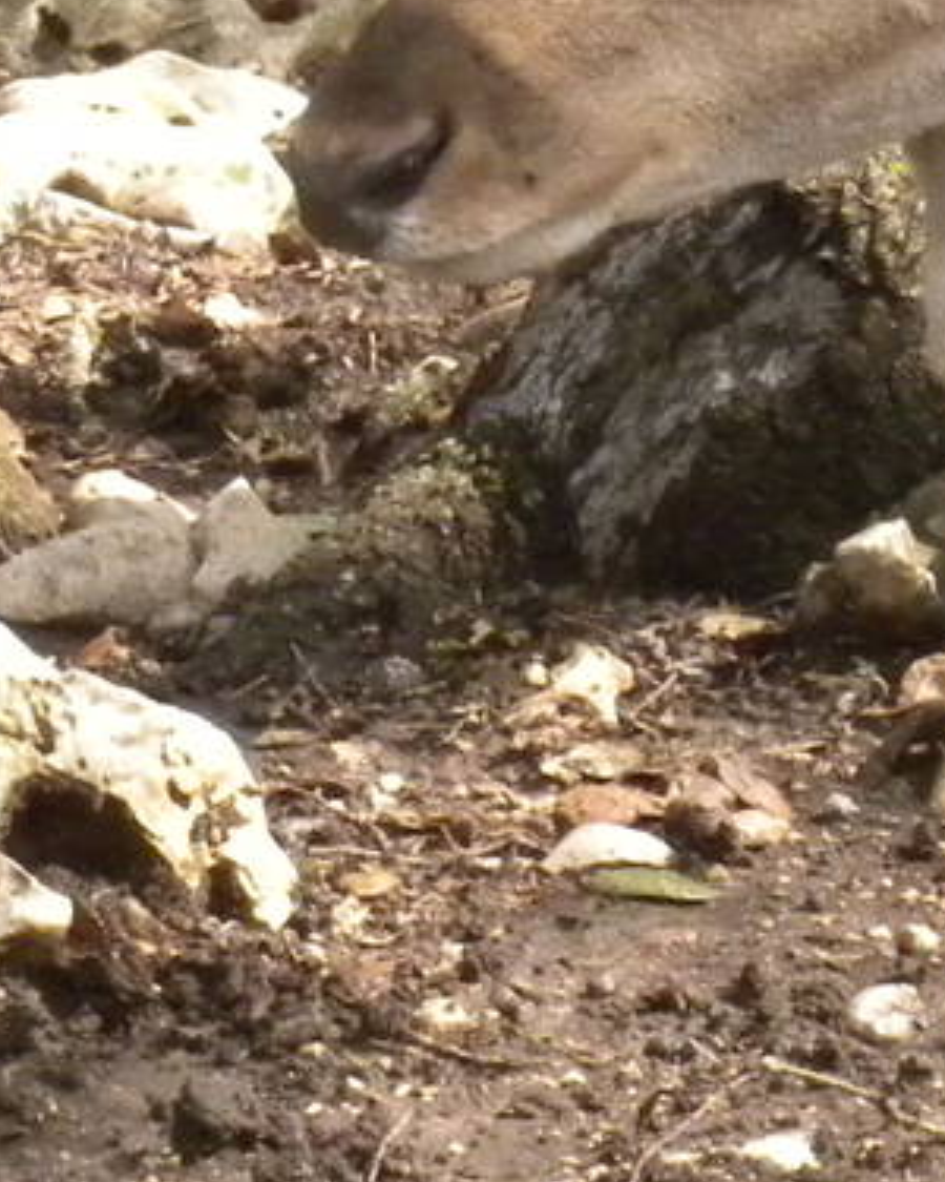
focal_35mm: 495
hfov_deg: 3.1
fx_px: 17305
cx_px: 690
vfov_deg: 3.9
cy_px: 429
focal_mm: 21
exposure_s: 1/550
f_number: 5.1
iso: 400
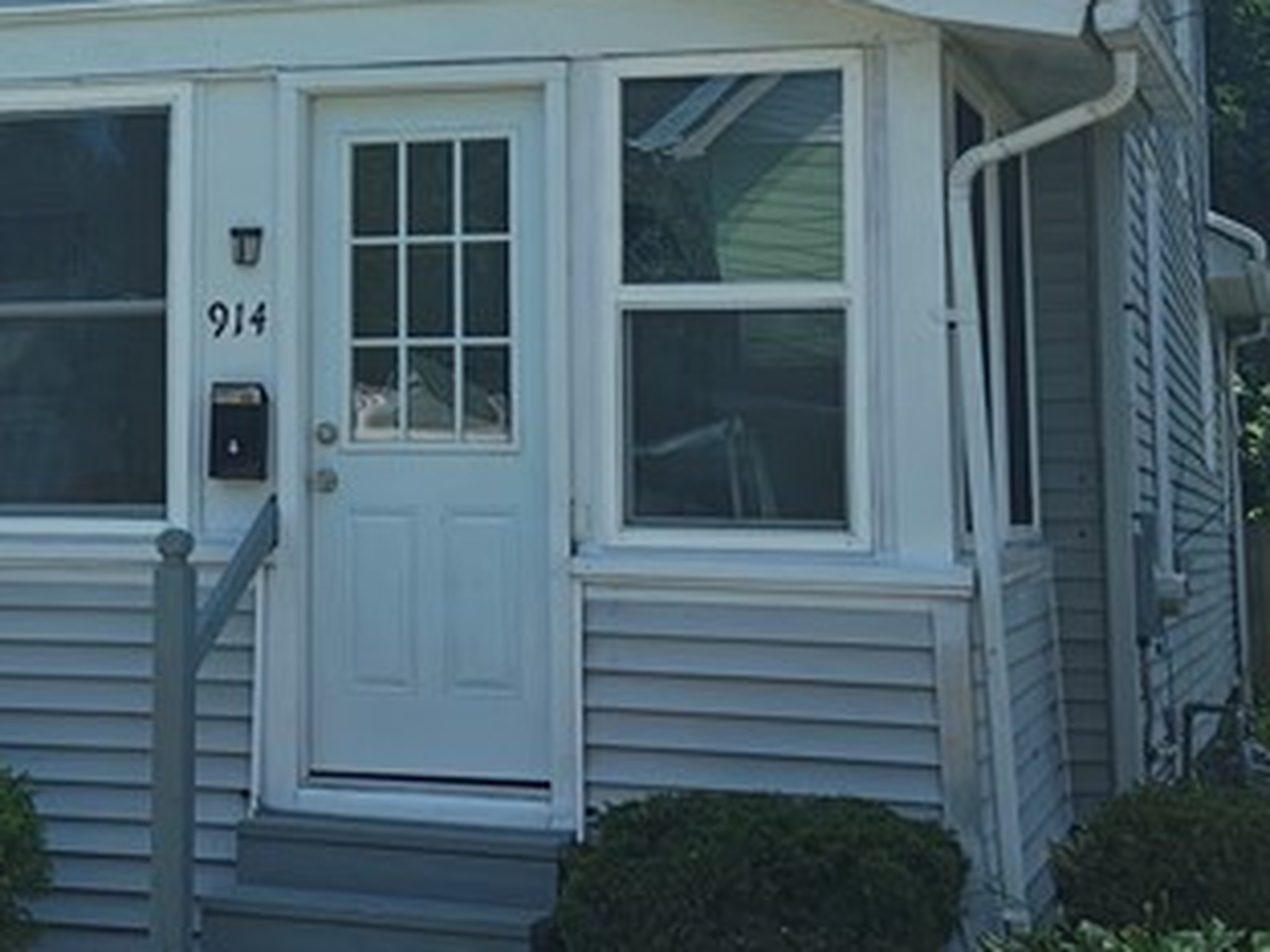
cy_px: 212
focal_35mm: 82
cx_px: 98
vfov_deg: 17.9
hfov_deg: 23.1
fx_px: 3008
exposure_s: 1/899
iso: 100
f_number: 1.7
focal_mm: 4.68
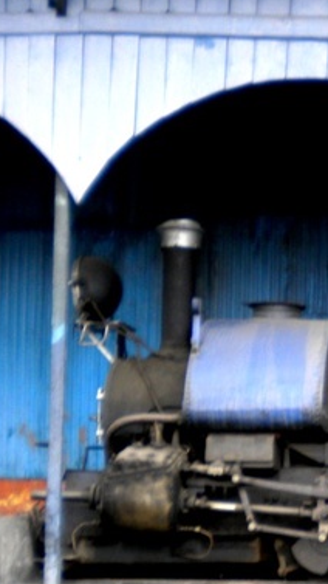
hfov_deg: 14.0
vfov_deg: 26.0
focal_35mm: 81
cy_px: 398
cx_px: 494
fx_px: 1253
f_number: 3.1
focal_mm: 6.3
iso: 100
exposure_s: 1/46
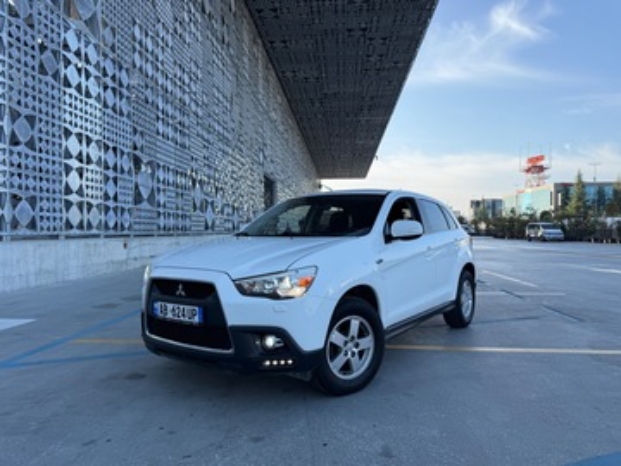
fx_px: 431
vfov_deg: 56.8
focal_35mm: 24
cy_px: 233
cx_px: 310
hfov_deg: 71.6
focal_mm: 6.76
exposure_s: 1/1770
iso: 100
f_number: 1.78
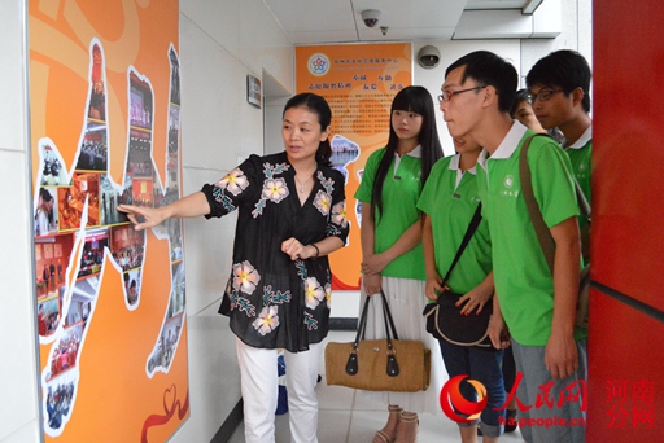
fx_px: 572
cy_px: 219
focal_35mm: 31
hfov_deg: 60.3
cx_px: 335
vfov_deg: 42.4
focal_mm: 20
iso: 6400
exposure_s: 1/160
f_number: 3.8
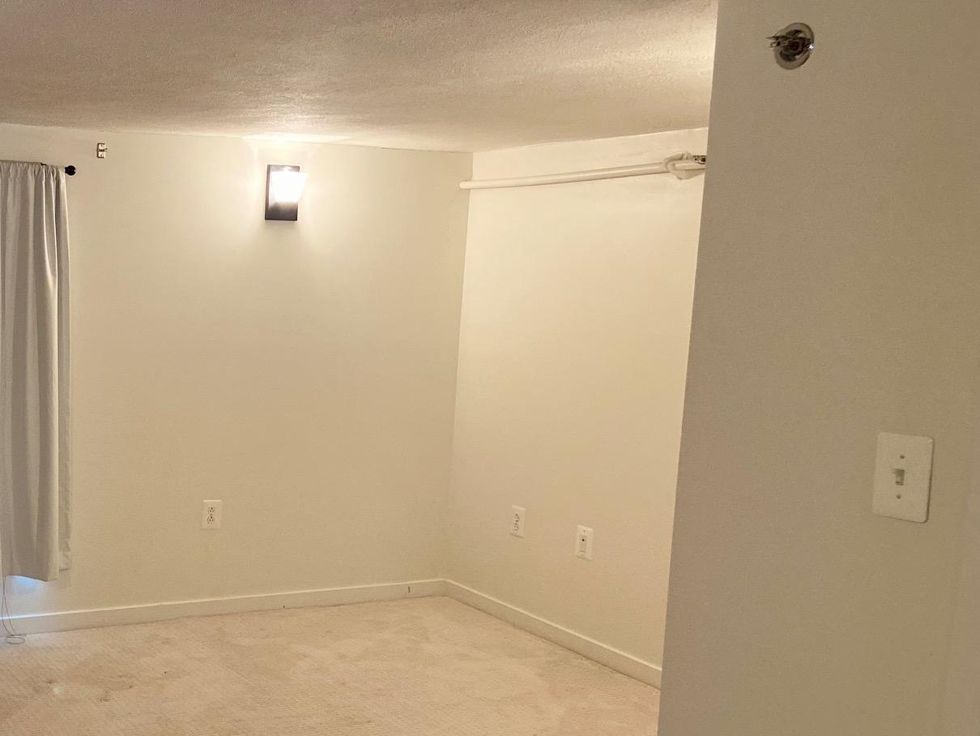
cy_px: 457
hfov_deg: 40.8
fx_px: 1246
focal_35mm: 44
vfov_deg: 32.7
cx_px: 168
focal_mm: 4.25
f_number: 1.8
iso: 400
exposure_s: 1/60
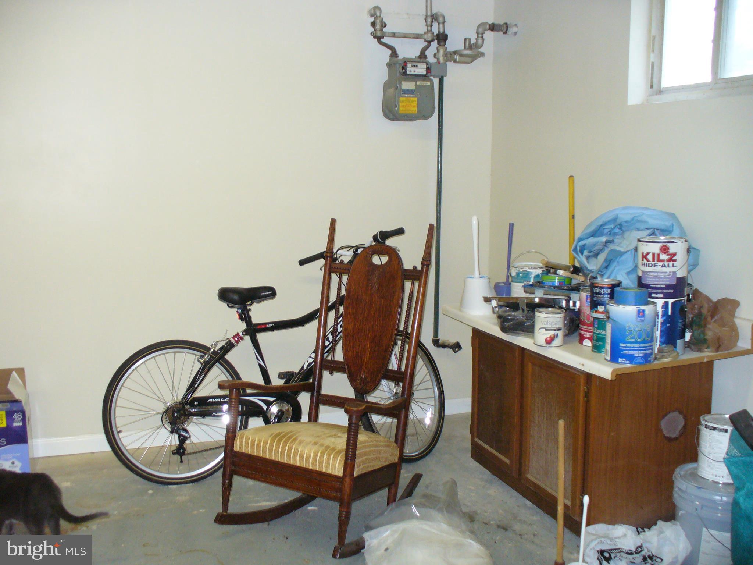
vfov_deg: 38.7
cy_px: 282
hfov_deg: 50.1
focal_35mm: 37
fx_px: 805
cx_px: 376
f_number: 2.8
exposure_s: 1/30
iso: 200
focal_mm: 6.1
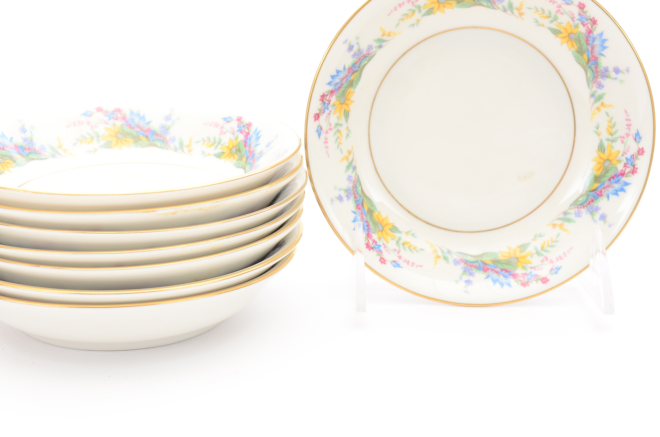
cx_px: 288
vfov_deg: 23.2
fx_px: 1061
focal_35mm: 58
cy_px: 162
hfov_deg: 34.5
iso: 250
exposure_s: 1/80
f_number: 10
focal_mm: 30
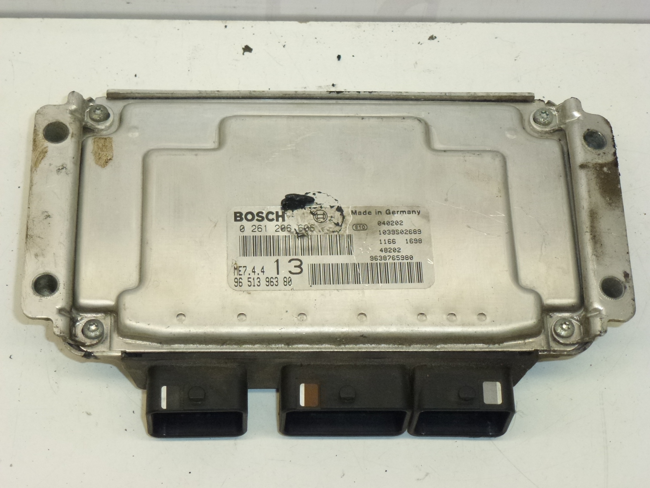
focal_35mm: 76
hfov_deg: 25.7
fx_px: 1427
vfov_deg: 19.4
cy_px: 244
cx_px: 325
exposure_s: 1/200
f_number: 4.7
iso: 400
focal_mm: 13.6
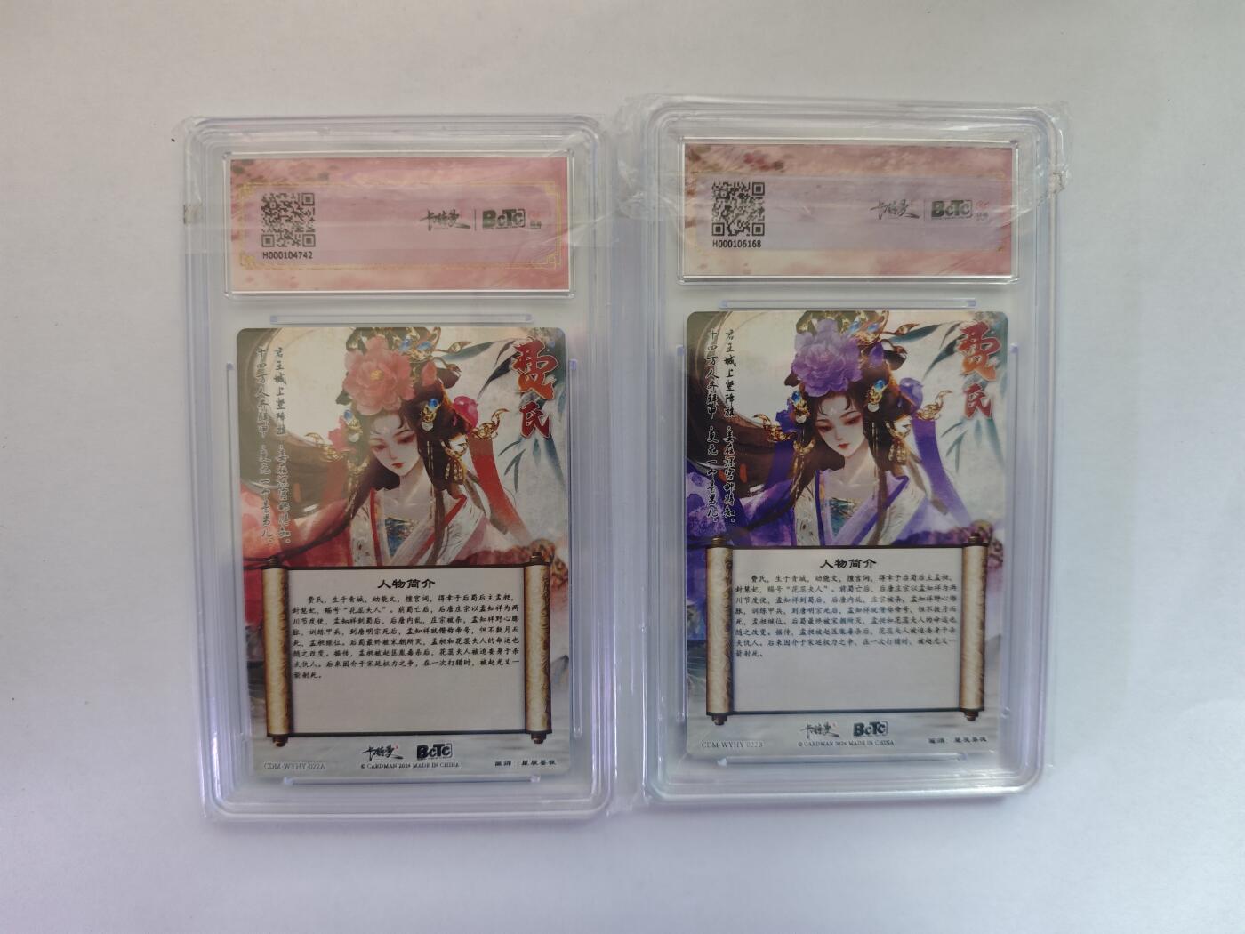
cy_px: 467
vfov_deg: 58.9
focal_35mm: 23
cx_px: 622
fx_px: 827
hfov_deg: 73.9
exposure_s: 1/33.3
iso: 800
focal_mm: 6.55
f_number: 1.6
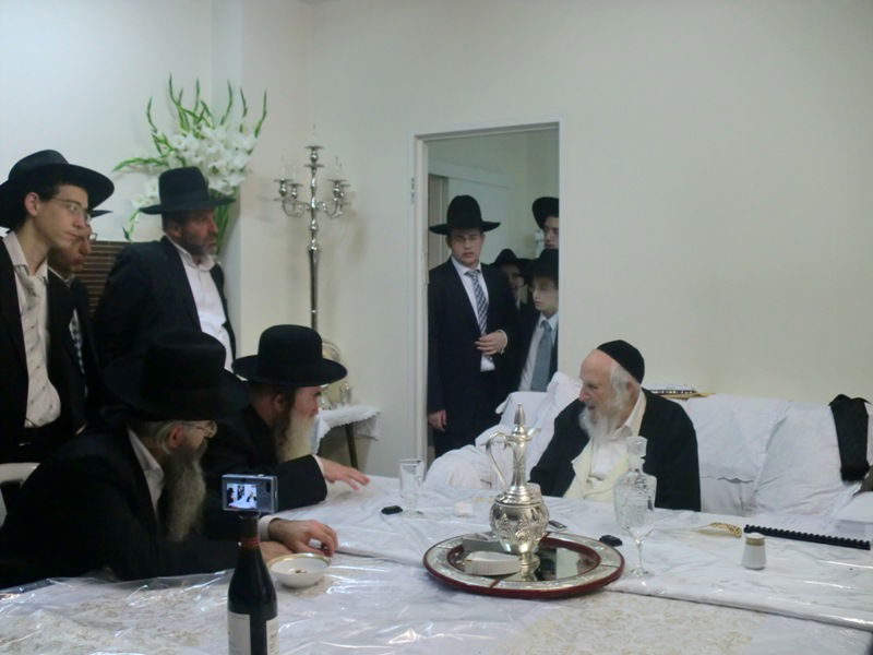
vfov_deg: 40.7
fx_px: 883
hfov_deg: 52.6
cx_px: 436
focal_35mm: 35
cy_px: 328
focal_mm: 6.3
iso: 250
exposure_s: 1/60
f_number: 3.1
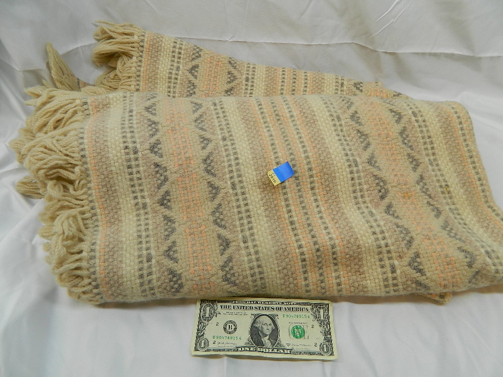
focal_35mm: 26
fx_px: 378
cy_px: 187
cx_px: 260
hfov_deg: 67.3
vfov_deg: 53.0
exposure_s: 1/60
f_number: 3.1
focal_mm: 4.5
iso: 80
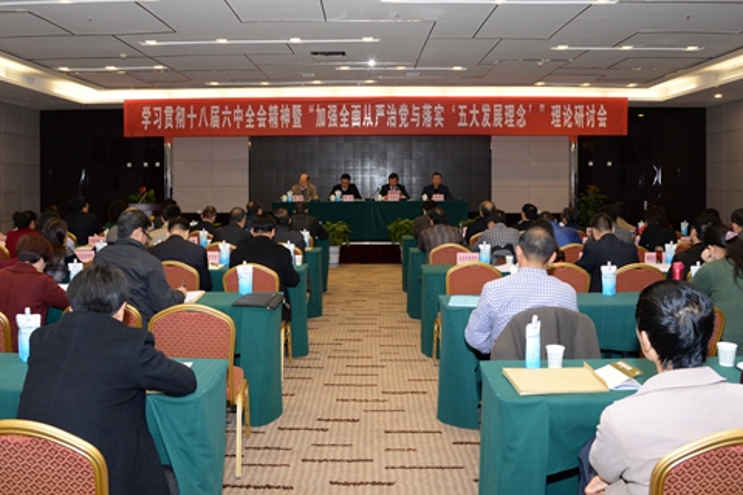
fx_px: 495
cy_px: 248
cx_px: 372
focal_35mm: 24
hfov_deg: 73.7
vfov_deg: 53.1
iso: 1600
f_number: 7.1
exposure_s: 1/60
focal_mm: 24
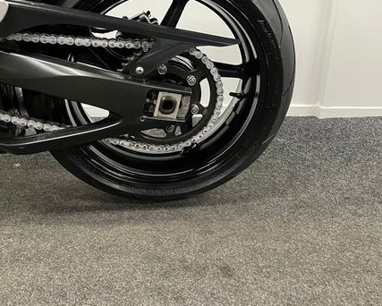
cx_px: 157
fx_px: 430
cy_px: 106
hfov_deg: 47.7
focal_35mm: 38
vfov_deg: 38.8
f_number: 1.6
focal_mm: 5.1
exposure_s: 1/50
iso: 320
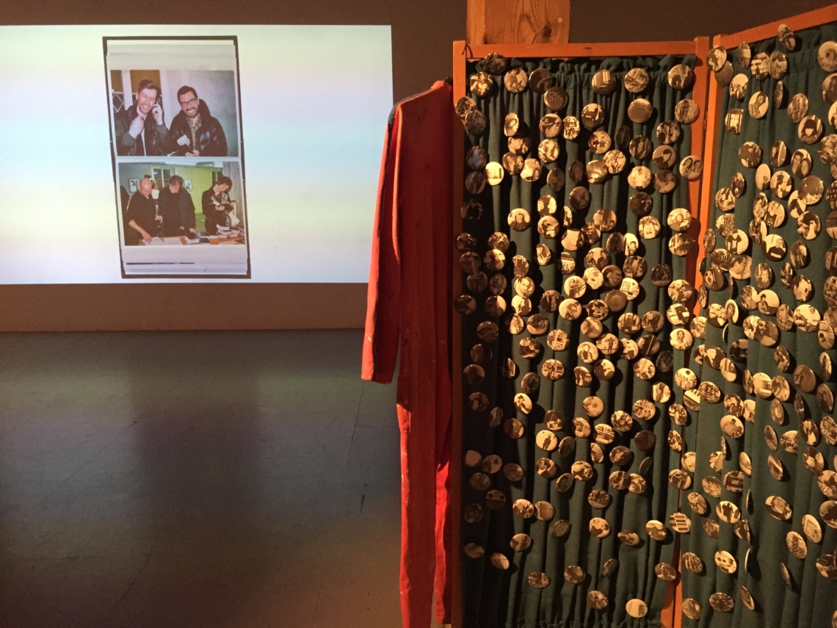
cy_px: 314
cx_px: 418
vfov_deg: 48.2
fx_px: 701
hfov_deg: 61.7
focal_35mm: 29
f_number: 2.2
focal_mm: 4.15
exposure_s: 1/17
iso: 400
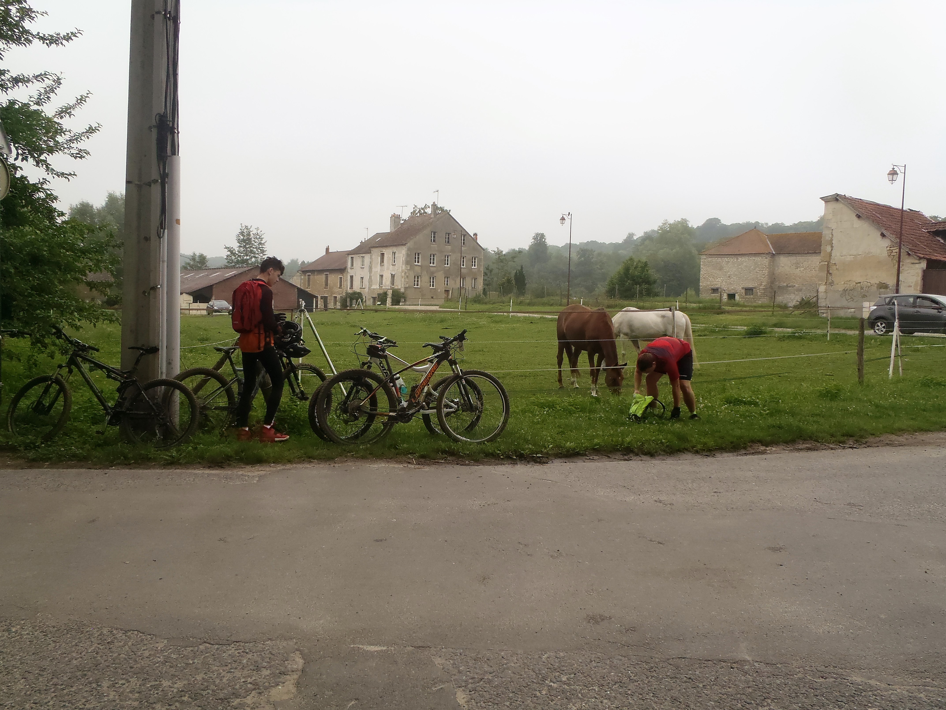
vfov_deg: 49.7
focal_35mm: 28
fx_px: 765
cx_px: 473
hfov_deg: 63.4
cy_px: 355
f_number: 3.9
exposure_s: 1/500
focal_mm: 5
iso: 125
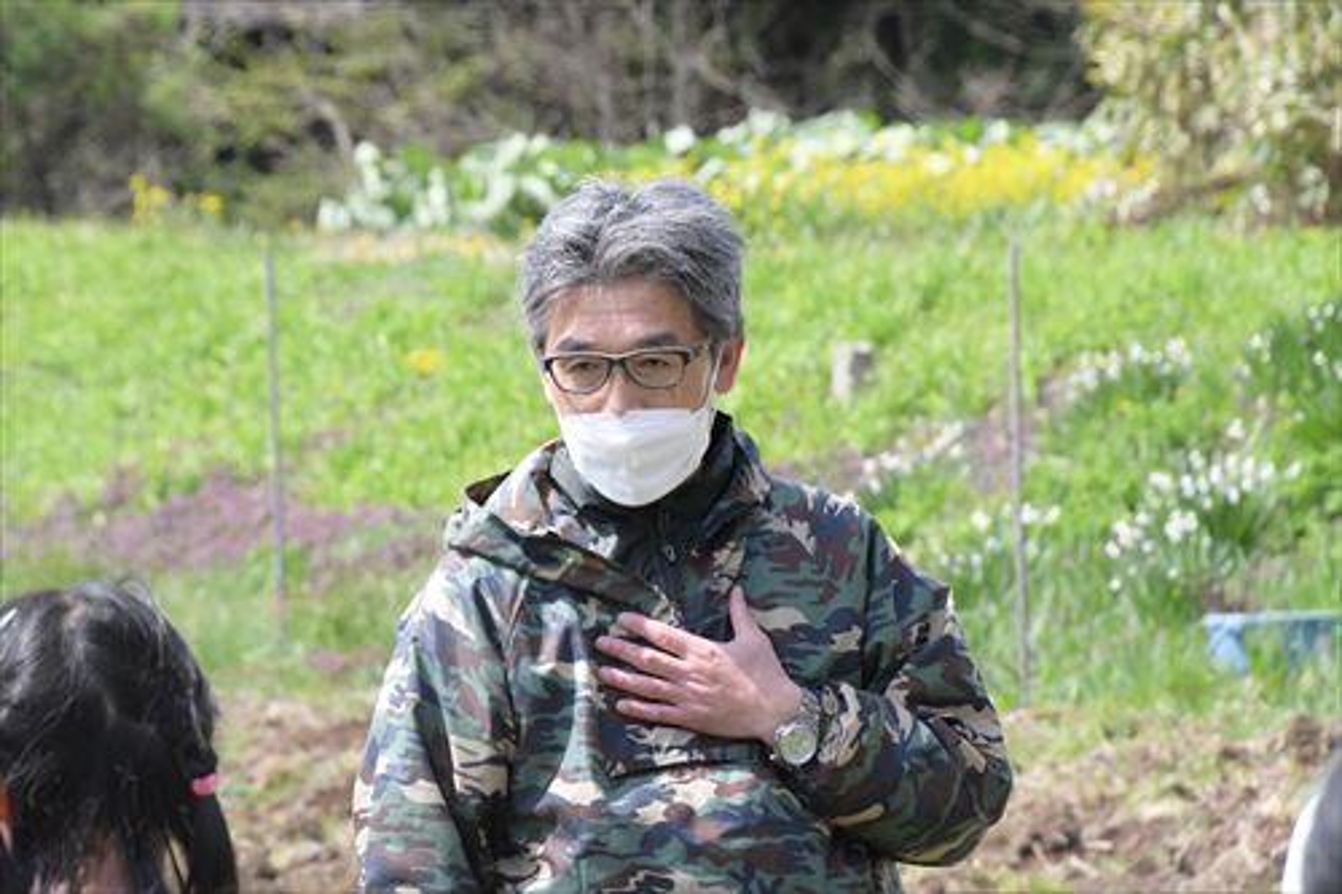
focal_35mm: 292
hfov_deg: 7.0
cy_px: 447
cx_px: 671
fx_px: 10900
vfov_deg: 4.7
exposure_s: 1/1000
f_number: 16
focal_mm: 195
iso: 2500
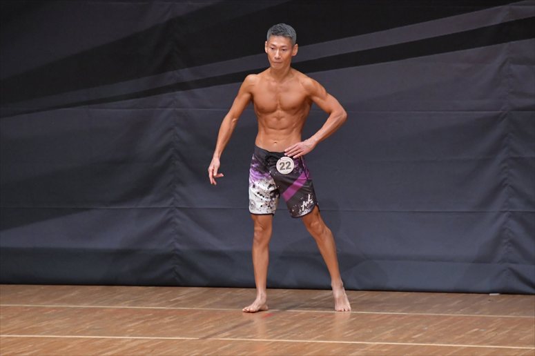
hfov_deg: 6.5
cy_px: 178
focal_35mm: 315
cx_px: 268
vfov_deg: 4.4
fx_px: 4679
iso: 6400
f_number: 5.6
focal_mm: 210
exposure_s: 1/400
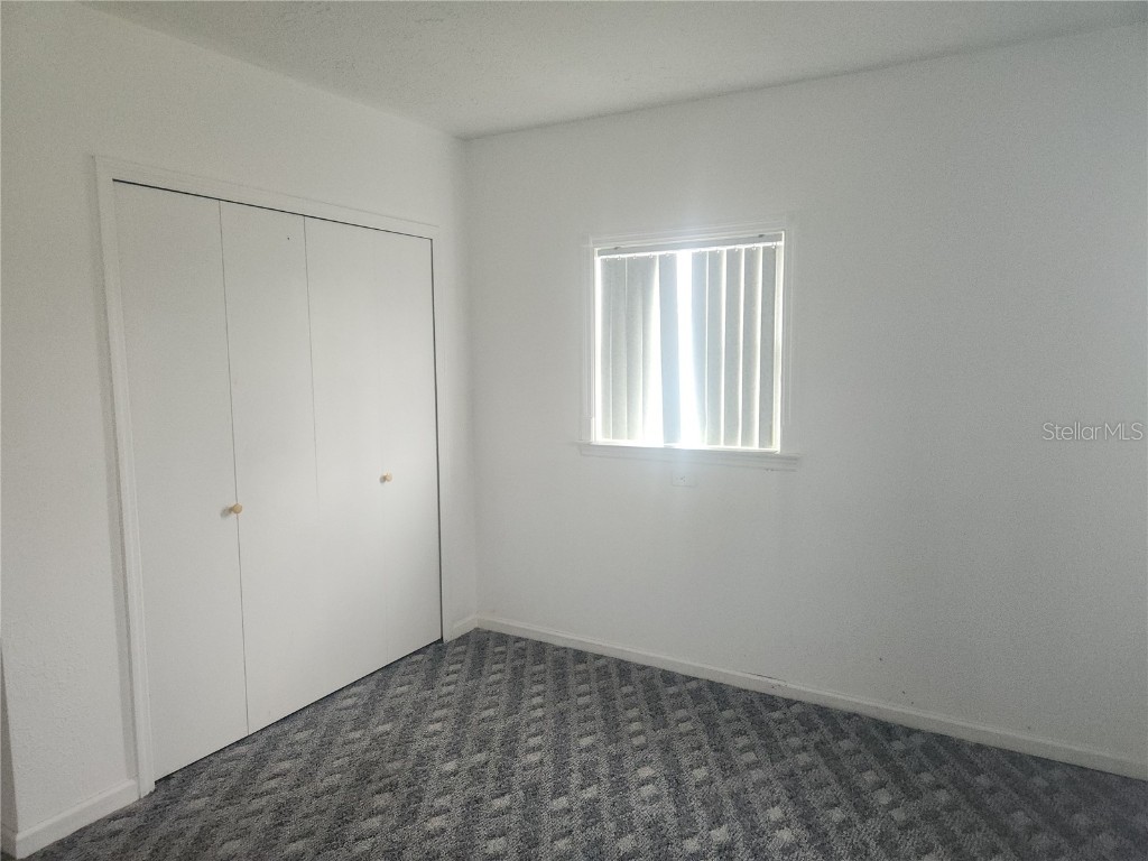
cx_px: 574
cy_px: 430
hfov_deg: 73.9
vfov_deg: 58.9
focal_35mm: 23
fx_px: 763
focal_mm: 5.4
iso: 400
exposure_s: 1/120
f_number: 1.8
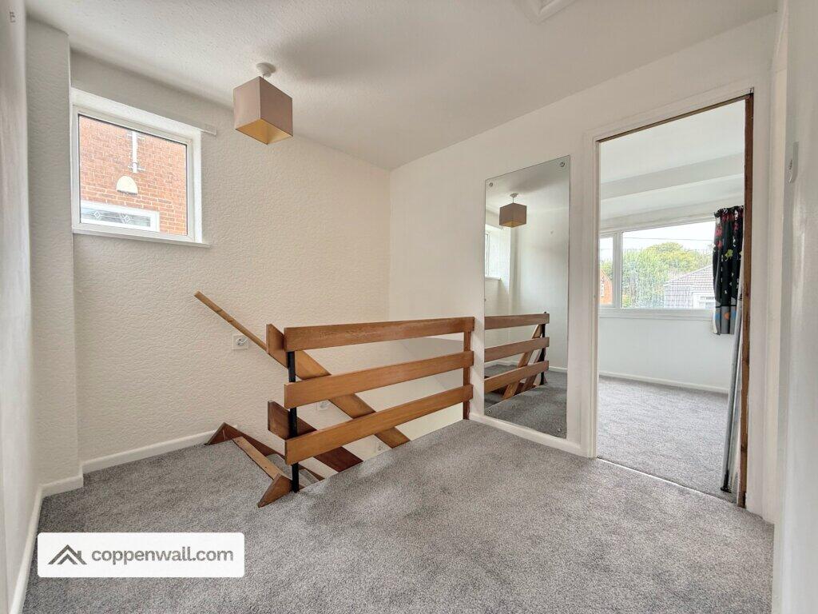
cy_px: 307
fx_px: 331
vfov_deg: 85.7
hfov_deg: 102.1
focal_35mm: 14
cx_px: 409
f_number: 2.2
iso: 100
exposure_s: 1/99
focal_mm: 2.22
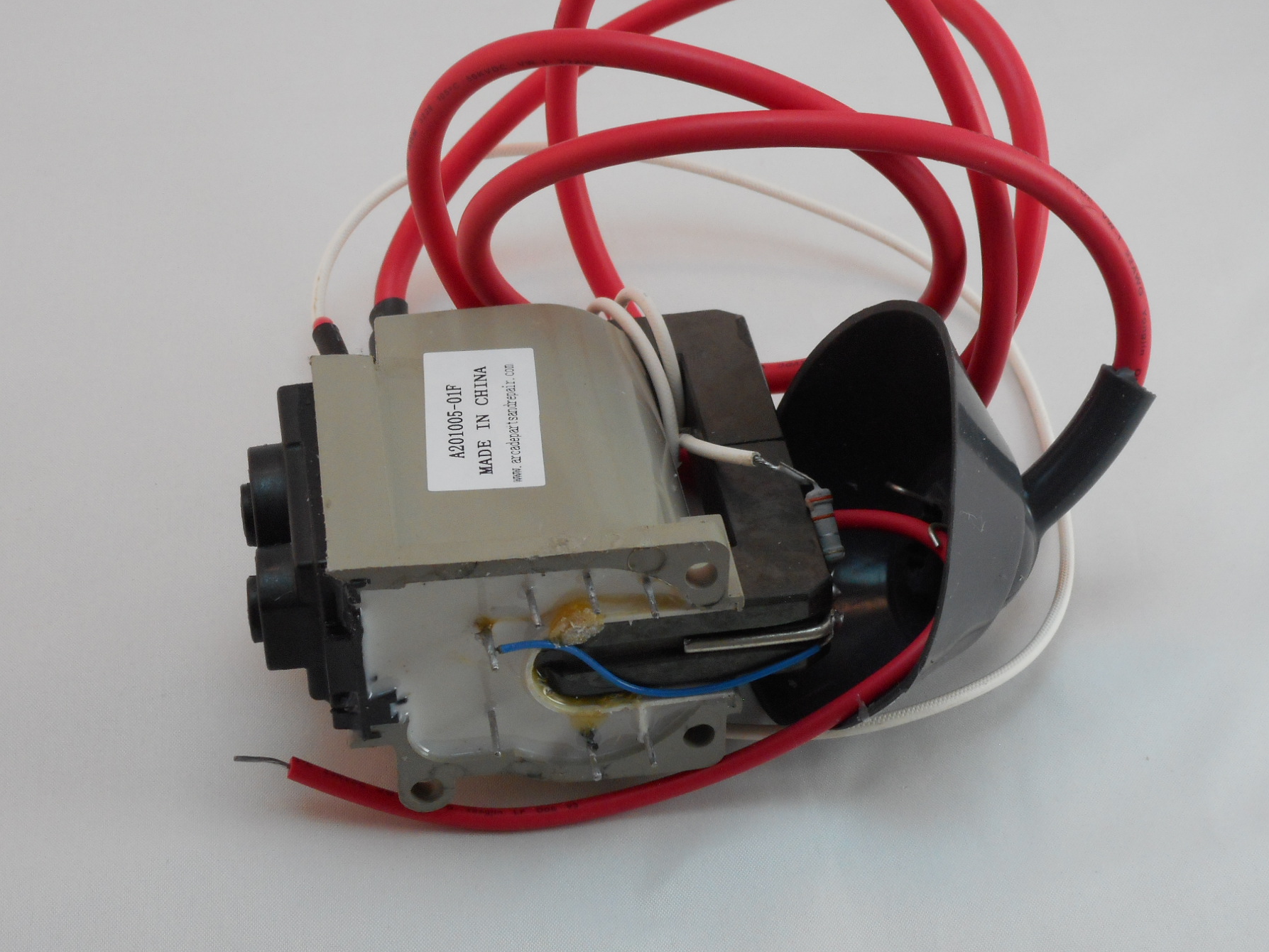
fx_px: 2749
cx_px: 624
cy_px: 436
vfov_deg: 19.6
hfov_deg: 26.0
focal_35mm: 75
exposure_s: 1/30
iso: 220
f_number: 5.1
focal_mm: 10.5
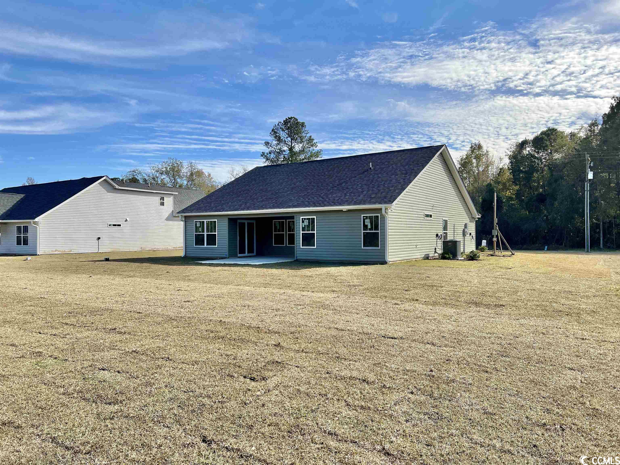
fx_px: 466
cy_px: 232
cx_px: 310
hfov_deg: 67.3
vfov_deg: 53.1
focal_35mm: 26
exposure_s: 1/4630
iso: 50
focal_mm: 5.7
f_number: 1.5
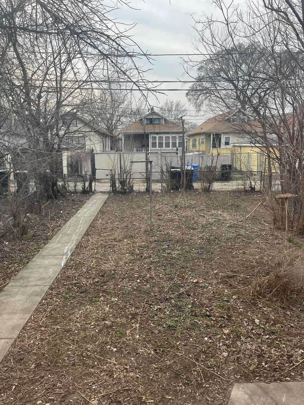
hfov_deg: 53.1
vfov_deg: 67.3
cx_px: 152
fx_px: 304
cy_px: 202
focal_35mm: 26
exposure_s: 1/951
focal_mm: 5.1
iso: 50
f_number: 1.6
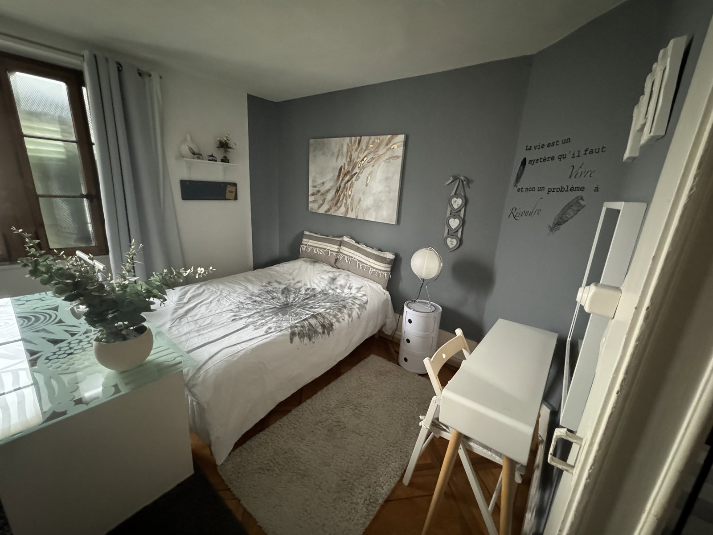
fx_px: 288
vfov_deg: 85.7
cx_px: 356
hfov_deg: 102.1
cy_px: 268
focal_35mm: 14
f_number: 2.2
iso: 1250
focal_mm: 2.22
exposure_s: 1/42
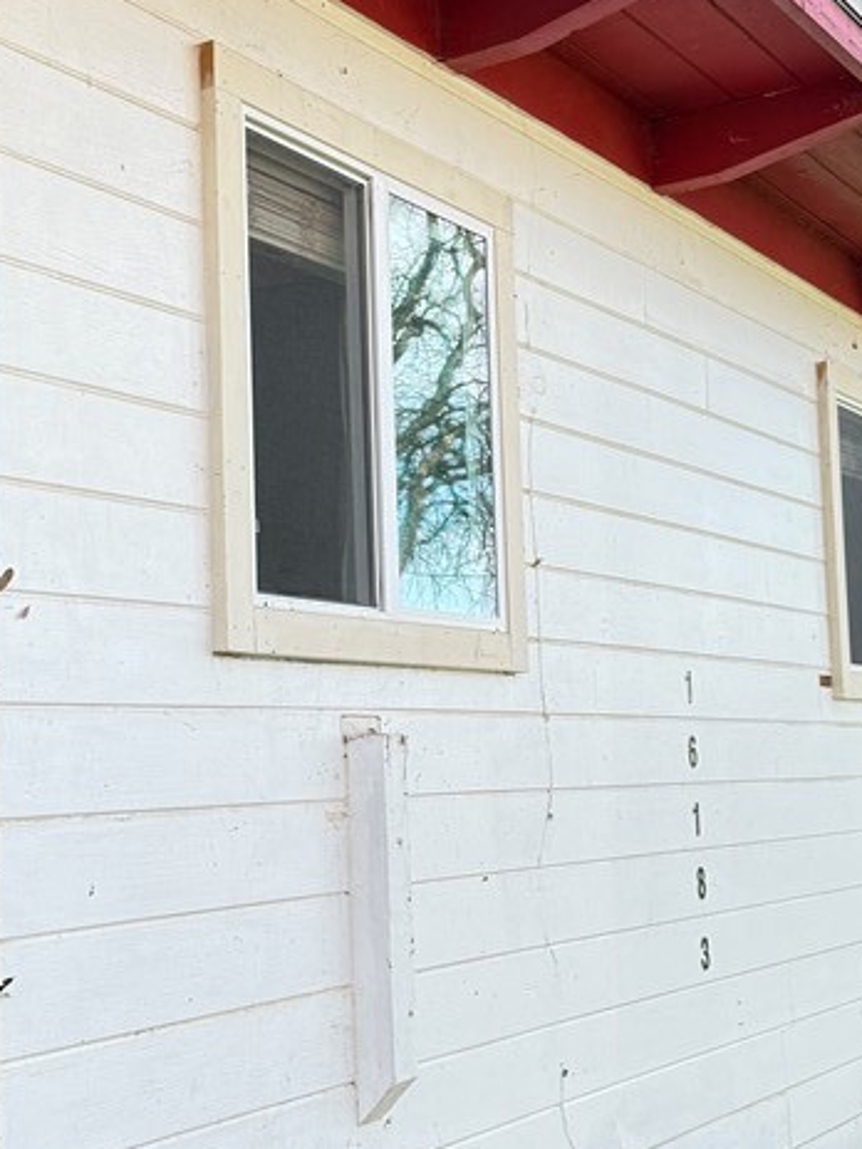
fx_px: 1760
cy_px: 582
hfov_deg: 27.3
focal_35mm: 53
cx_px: 263
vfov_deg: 36.2
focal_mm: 6.76
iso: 80
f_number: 1.78
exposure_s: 1/360
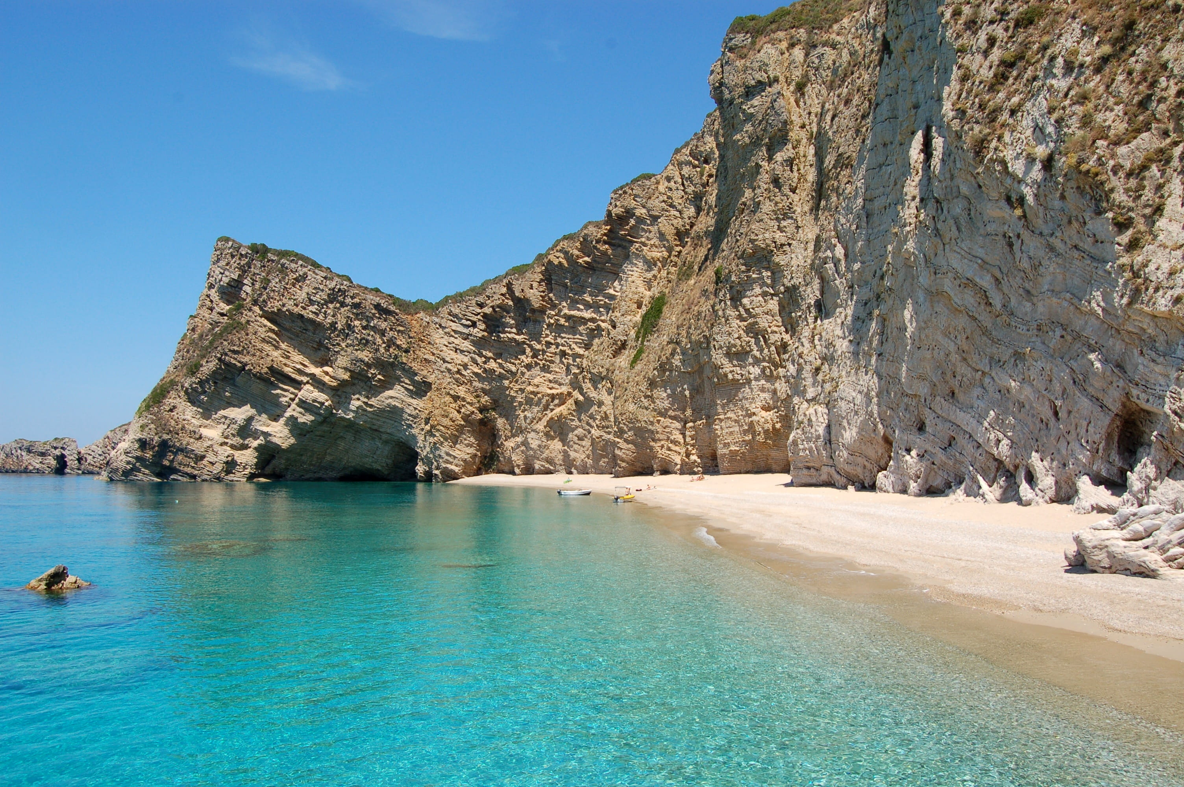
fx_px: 887
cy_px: 394
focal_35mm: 27
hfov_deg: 67.4
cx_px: 592
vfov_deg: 47.8
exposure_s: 1/400
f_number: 10
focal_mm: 18
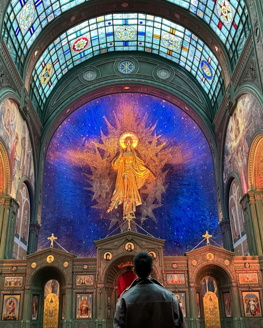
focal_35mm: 26
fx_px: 253
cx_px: 129
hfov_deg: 54.9
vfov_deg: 66.0
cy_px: 168
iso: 500
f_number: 1.78
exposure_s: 1/50
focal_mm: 6.76
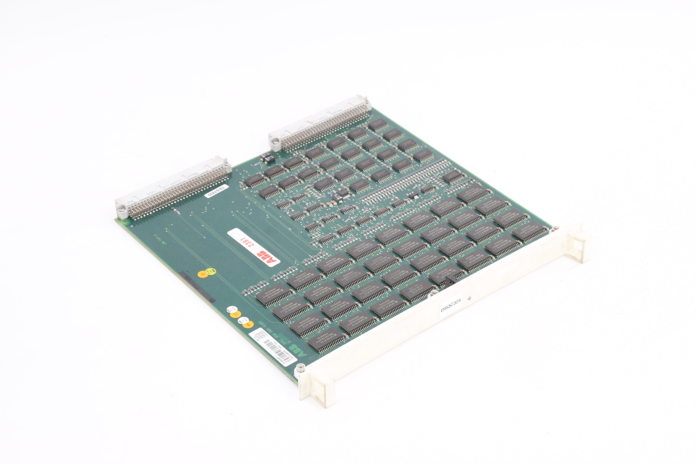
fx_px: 1450
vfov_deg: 18.2
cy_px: 232
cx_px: 348
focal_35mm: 75
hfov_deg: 27.0
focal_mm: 50
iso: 200
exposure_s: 1/25
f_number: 13
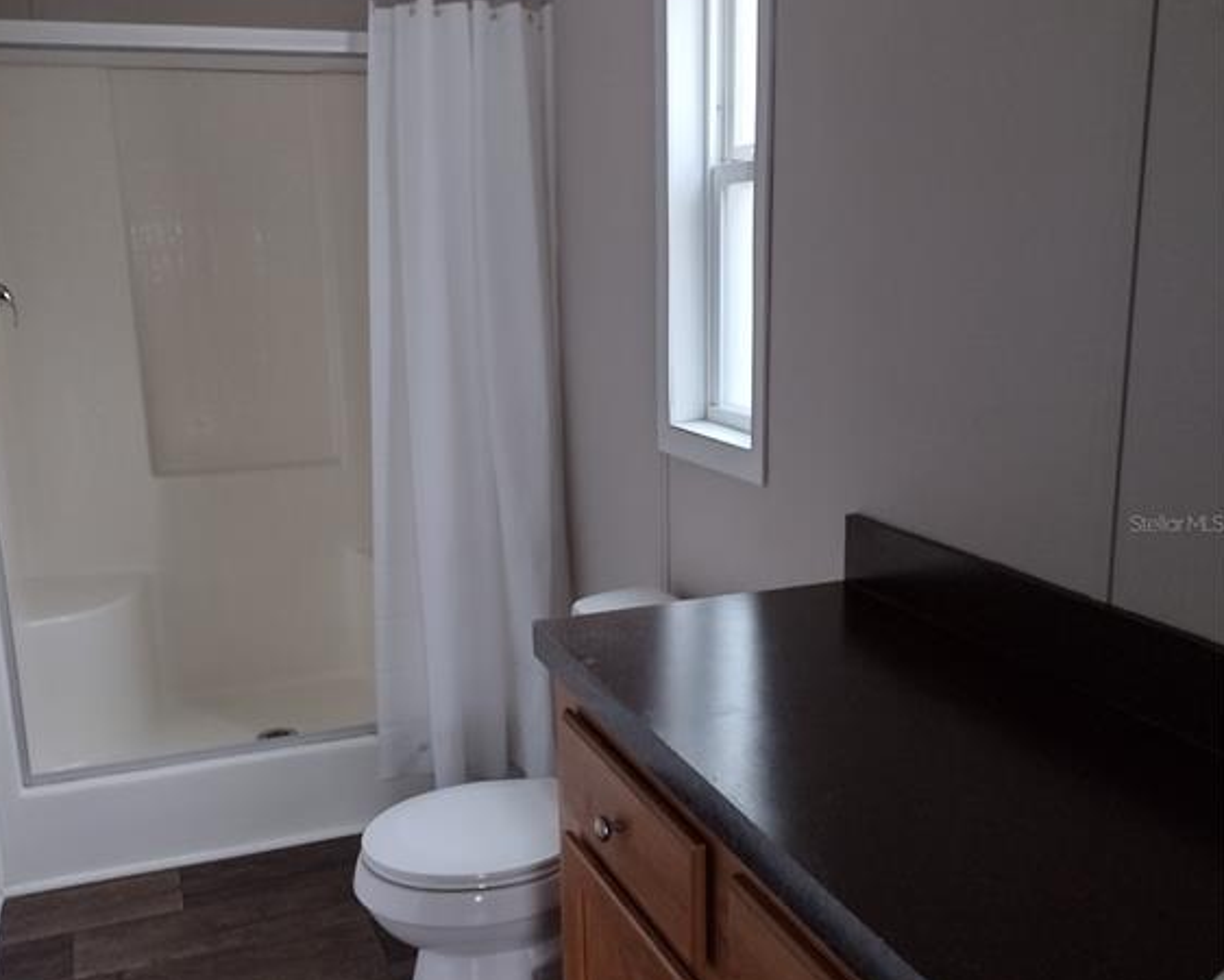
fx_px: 1305
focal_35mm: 36
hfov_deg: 50.3
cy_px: 523
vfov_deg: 41.2
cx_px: 601
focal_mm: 4.71
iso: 684
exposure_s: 1/40
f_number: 1.7
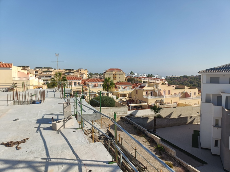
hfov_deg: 69.4
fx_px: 166
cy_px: 86
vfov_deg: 54.9
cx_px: 115
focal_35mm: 25
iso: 50
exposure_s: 1/739
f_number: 1.7
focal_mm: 4.7
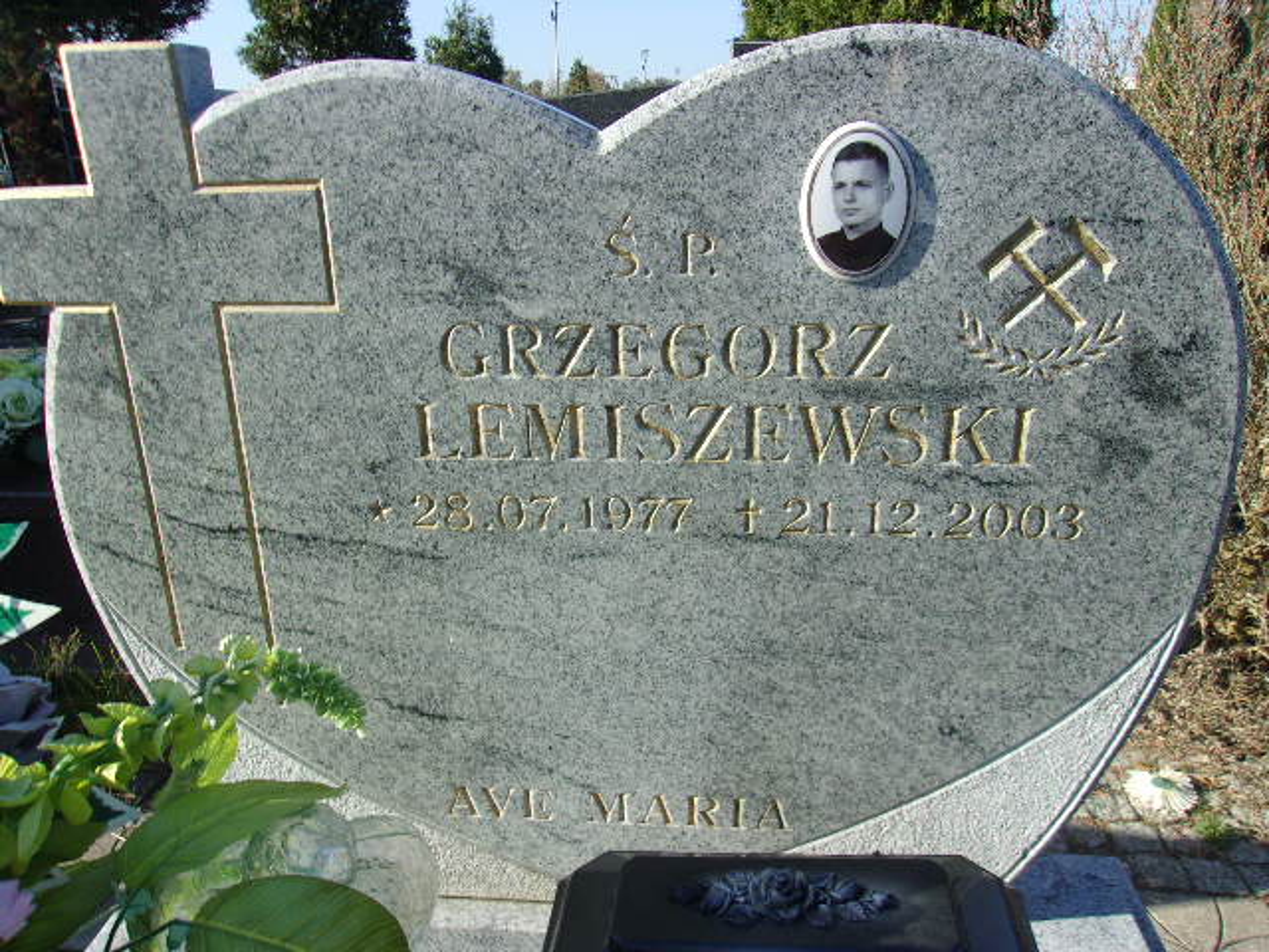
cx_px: 634
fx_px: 990
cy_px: 476
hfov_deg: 65.3
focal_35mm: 27
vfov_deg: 51.4
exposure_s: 1/60
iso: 80
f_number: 10.4
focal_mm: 4.9
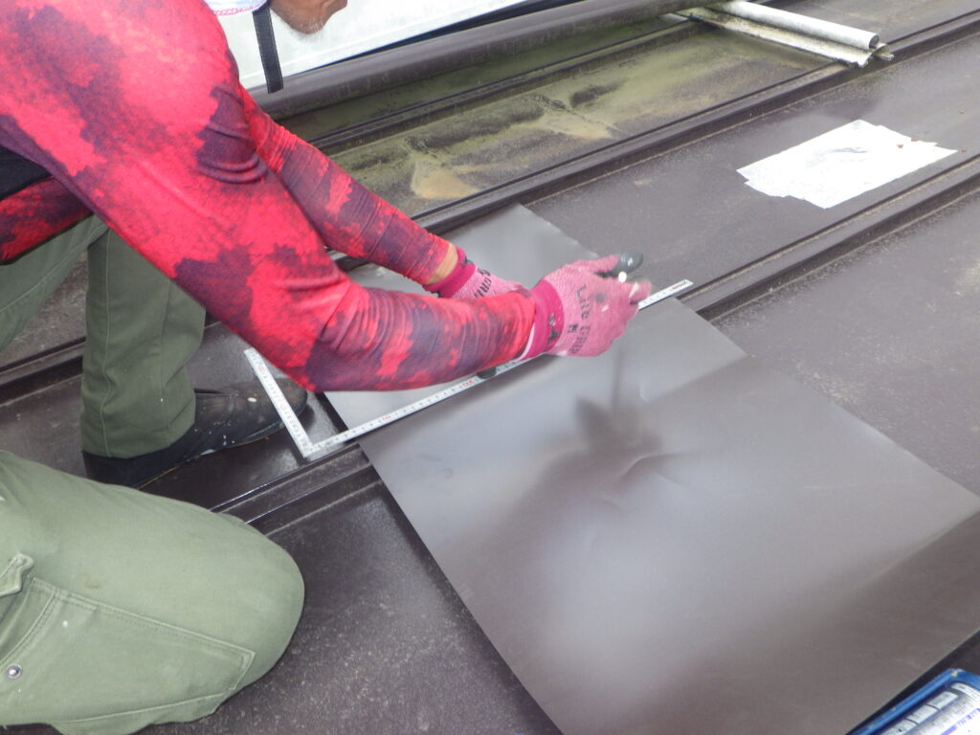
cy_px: 368
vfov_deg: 49.7
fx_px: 793
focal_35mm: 28
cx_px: 490
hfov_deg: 63.4
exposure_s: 1/160
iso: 125
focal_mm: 5
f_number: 4.2
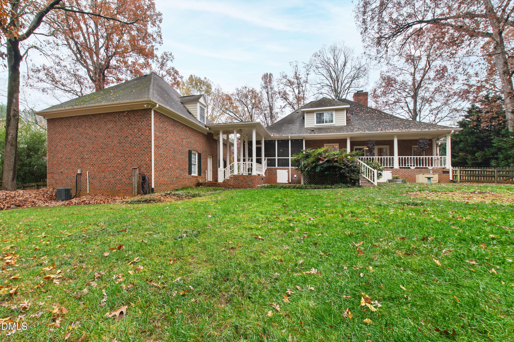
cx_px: 257
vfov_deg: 77.3
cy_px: 171
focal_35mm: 15
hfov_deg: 100.4
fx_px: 214
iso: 100
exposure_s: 1/20
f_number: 8
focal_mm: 10
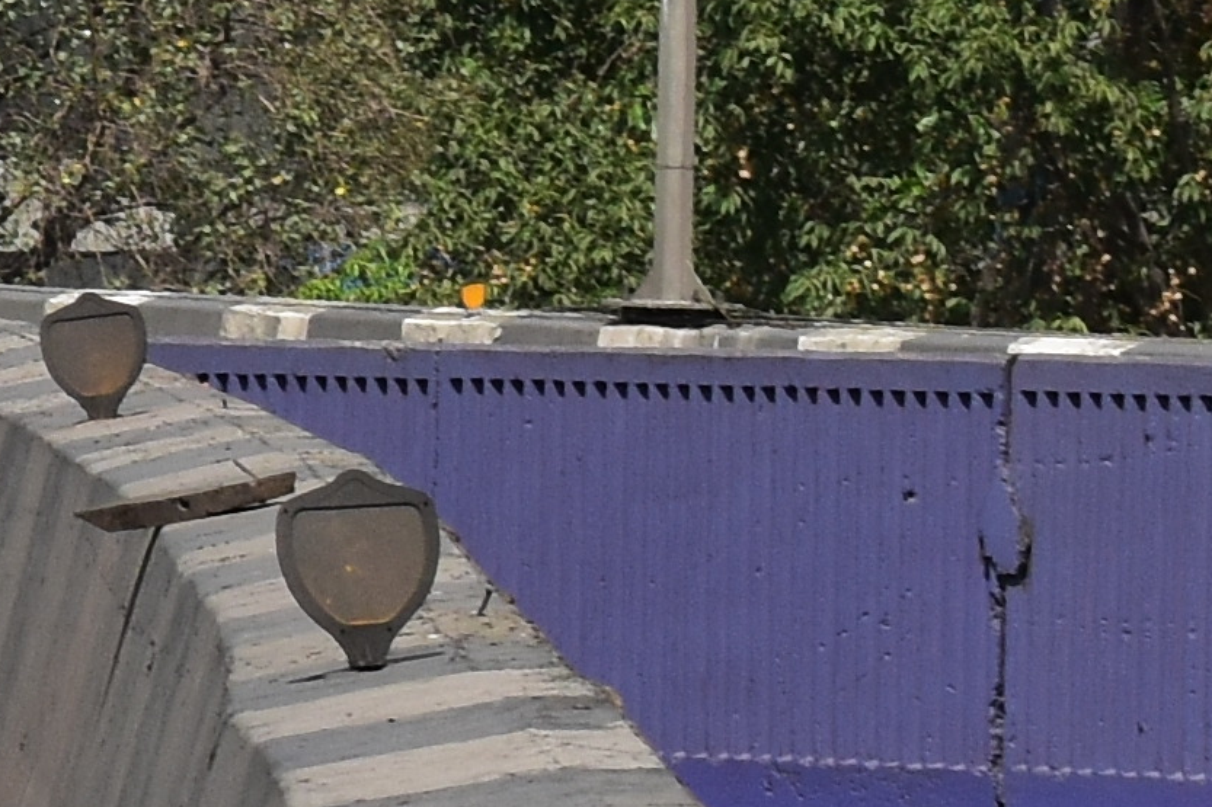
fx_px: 16728
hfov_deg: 4.0
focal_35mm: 497
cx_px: -2265
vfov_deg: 2.8
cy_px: -457
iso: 280
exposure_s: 1/500
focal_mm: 46
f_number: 11
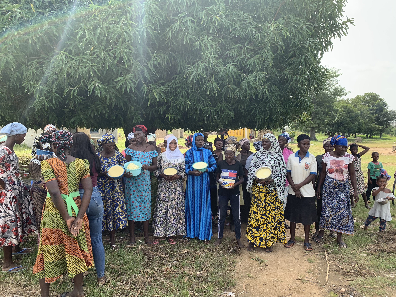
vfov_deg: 53.1
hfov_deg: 67.3
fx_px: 297
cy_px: 148
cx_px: 198
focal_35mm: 26
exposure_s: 1/612
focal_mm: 4.25
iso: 25
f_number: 1.8
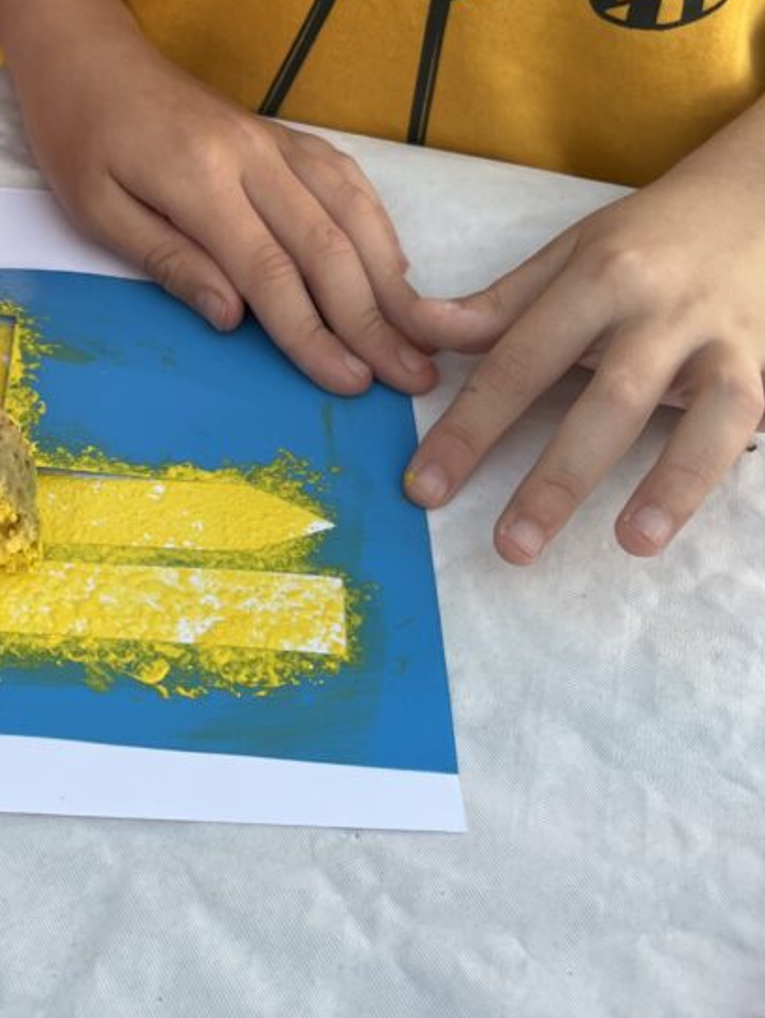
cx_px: 54
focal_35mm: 49
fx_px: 1442
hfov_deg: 28.4
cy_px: 347
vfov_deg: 38.5
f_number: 1.6
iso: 64
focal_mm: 5.1
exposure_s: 1/121
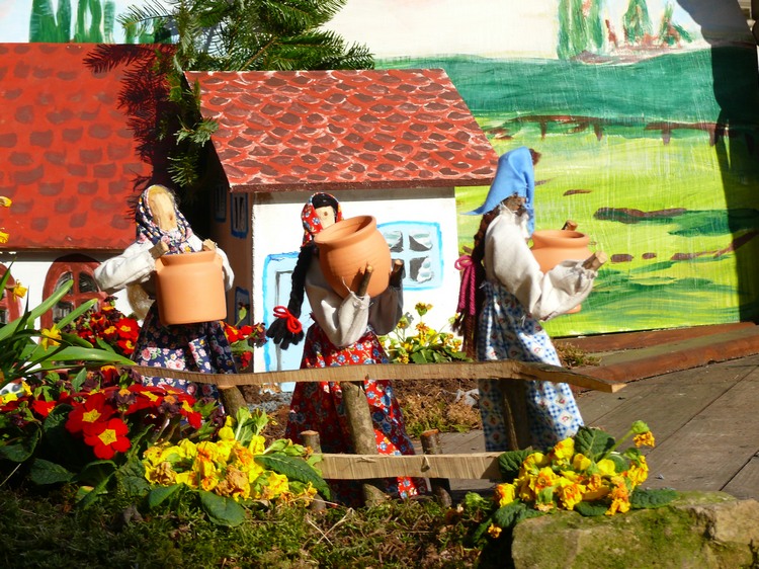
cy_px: 284
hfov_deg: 21.8
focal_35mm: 90
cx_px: 380
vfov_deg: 16.4
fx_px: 1973
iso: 100
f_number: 4.5
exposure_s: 1/200
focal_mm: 19.1
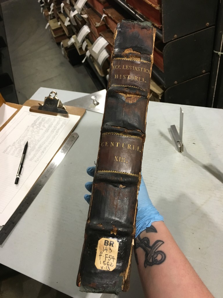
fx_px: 249
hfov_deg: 48.2
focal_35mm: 29
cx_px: 112
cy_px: 149
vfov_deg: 61.7
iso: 125
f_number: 2.2
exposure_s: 1/30
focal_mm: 4.15
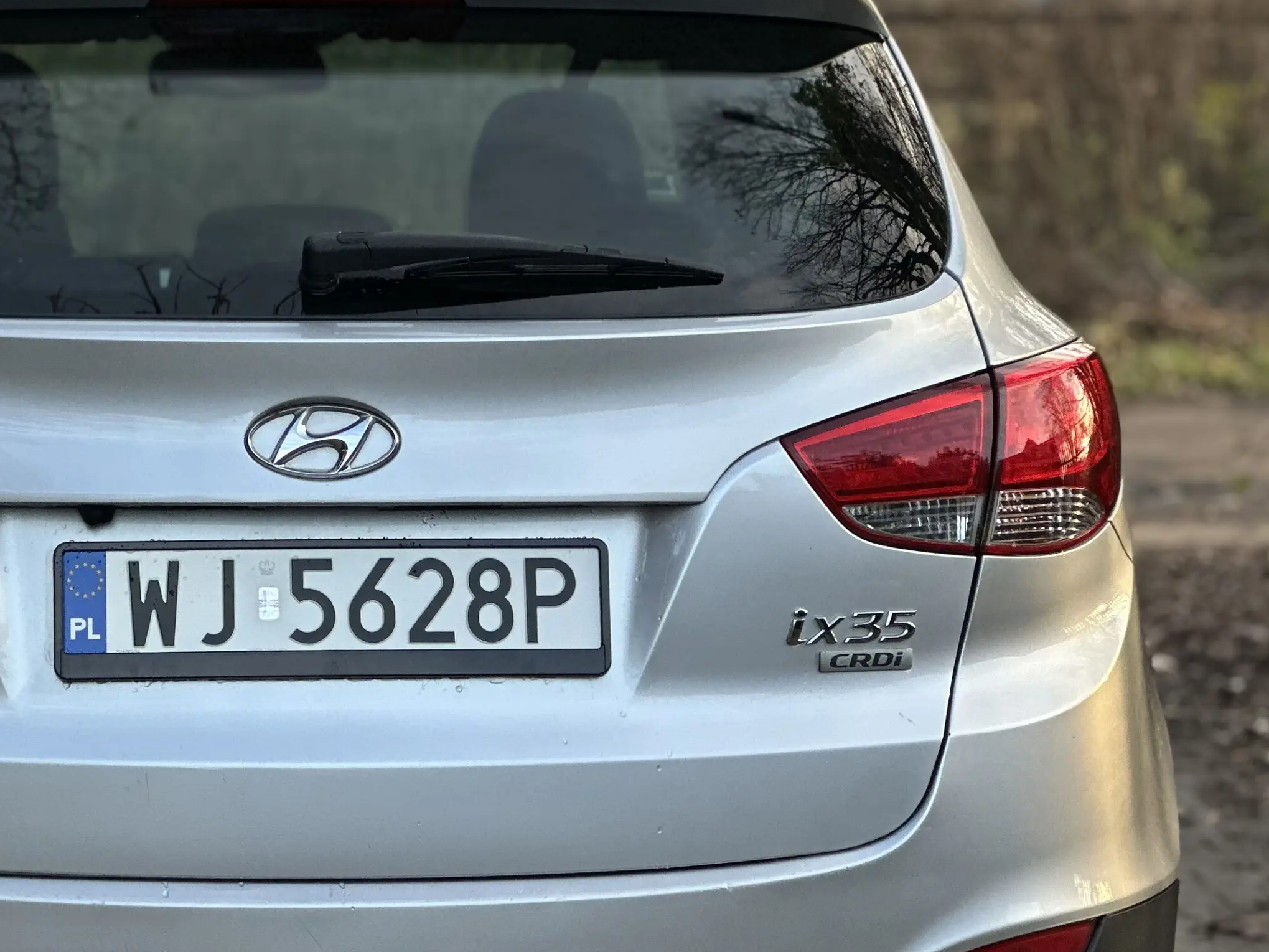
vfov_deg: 10.2
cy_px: 677
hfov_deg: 13.5
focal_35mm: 145
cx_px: 231
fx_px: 5315
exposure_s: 1/121
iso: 50
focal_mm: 9
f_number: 2.8
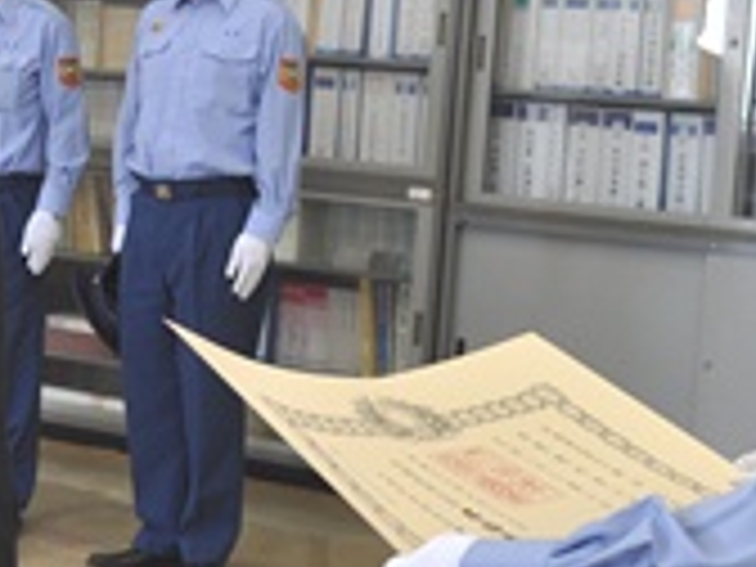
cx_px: 414
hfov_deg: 17.7
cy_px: 302
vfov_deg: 13.3
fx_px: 2430
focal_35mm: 111
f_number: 5.6
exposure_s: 1/125
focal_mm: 29
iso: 400
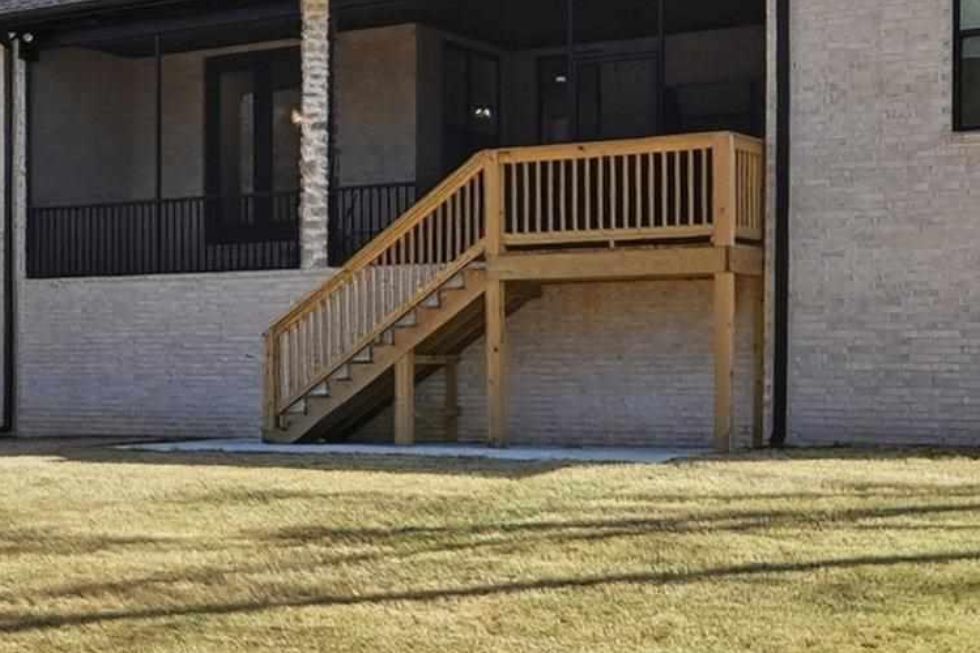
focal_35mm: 64
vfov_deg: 21.2
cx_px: -8
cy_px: 259
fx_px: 1742
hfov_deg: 29.3
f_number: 11
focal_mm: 16
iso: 80
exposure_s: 1/125
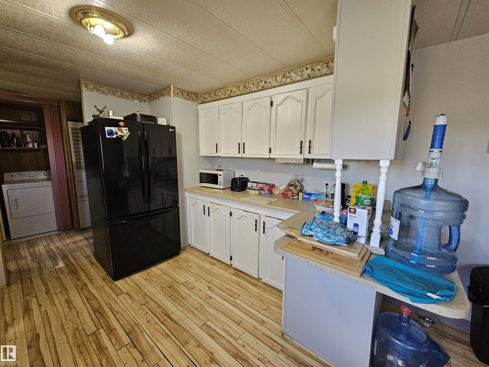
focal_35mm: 13
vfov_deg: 89.9
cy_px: 184
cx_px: 244
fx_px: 184
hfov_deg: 106.2
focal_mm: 2.2
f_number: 2.2
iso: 320
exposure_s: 1/77.4
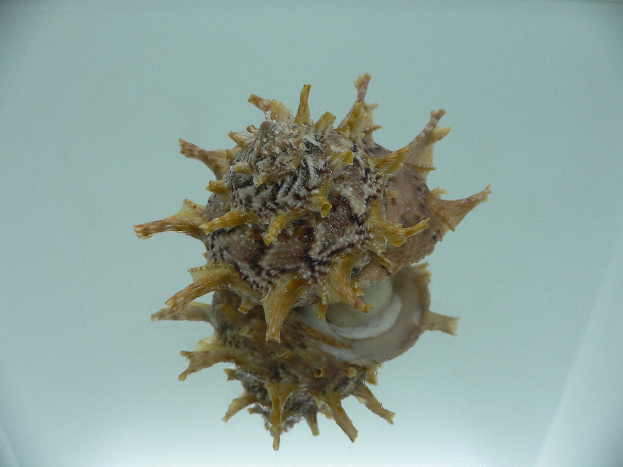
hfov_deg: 52.6
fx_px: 630
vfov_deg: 40.7
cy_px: 234
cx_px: 312
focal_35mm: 35
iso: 80
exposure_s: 1/60
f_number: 2.8
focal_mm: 4.6
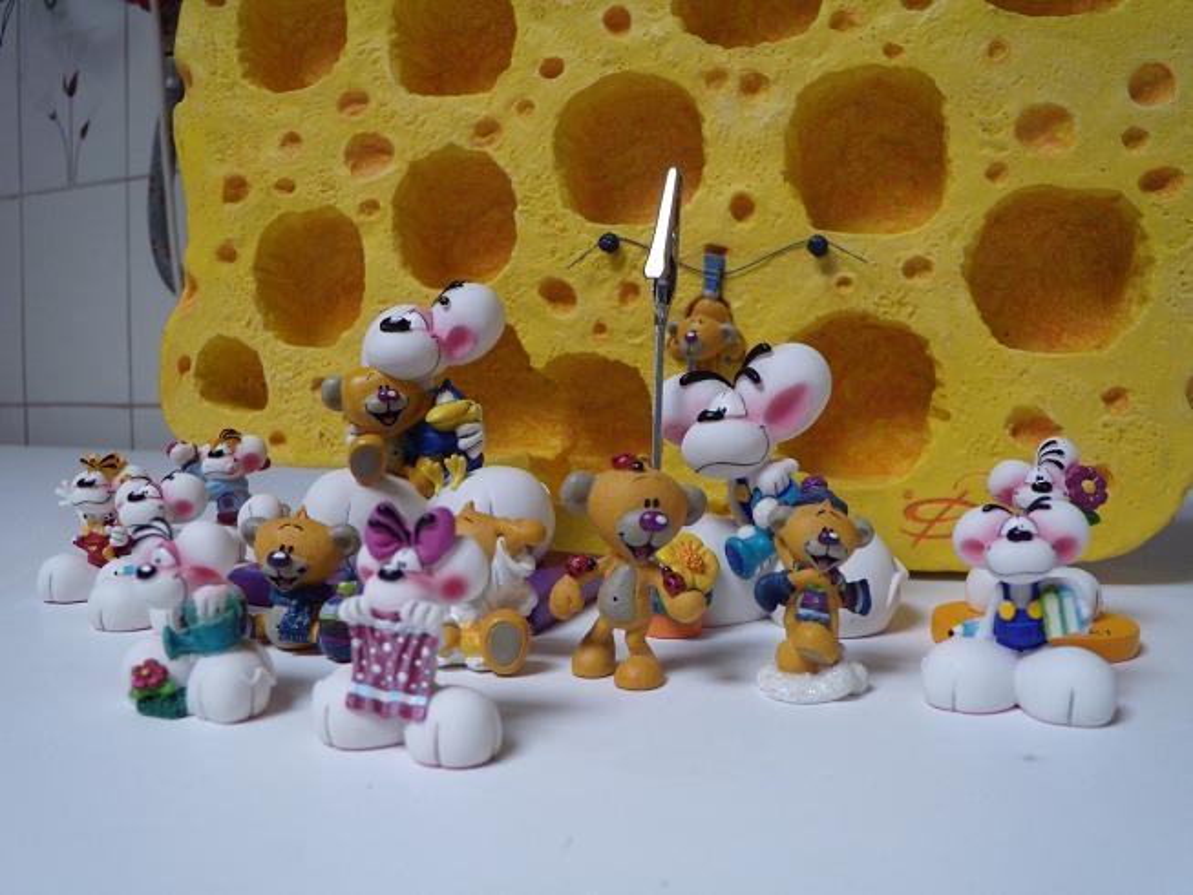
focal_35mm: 28
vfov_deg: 49.8
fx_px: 965
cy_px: 448
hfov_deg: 63.4
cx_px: 596
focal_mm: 6
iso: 250
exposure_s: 1/60
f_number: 2.8
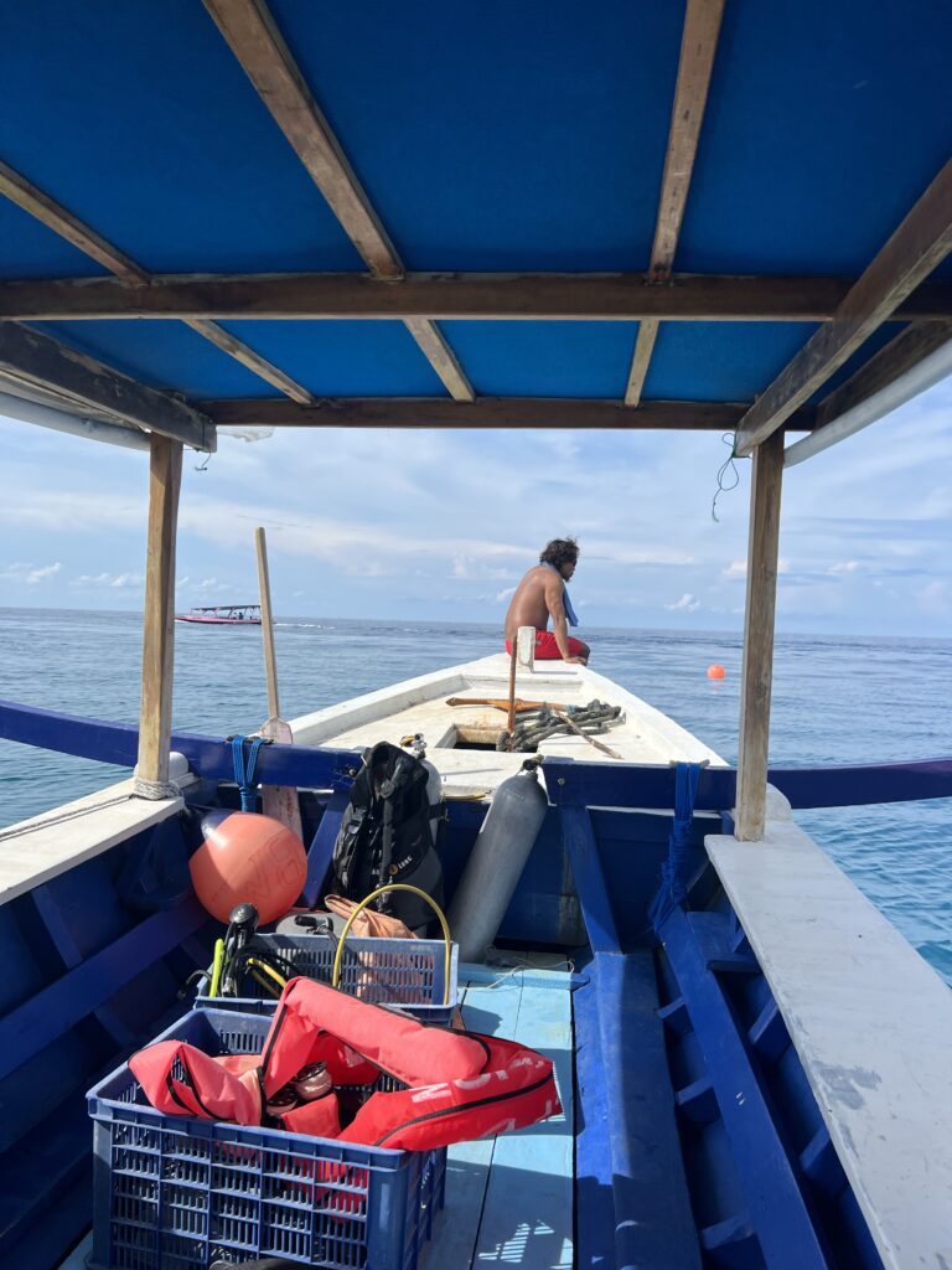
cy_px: 635
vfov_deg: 67.3
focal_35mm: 26
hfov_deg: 53.1
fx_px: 953
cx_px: 476
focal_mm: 5.7
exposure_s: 1/5587
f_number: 1.5
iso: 50
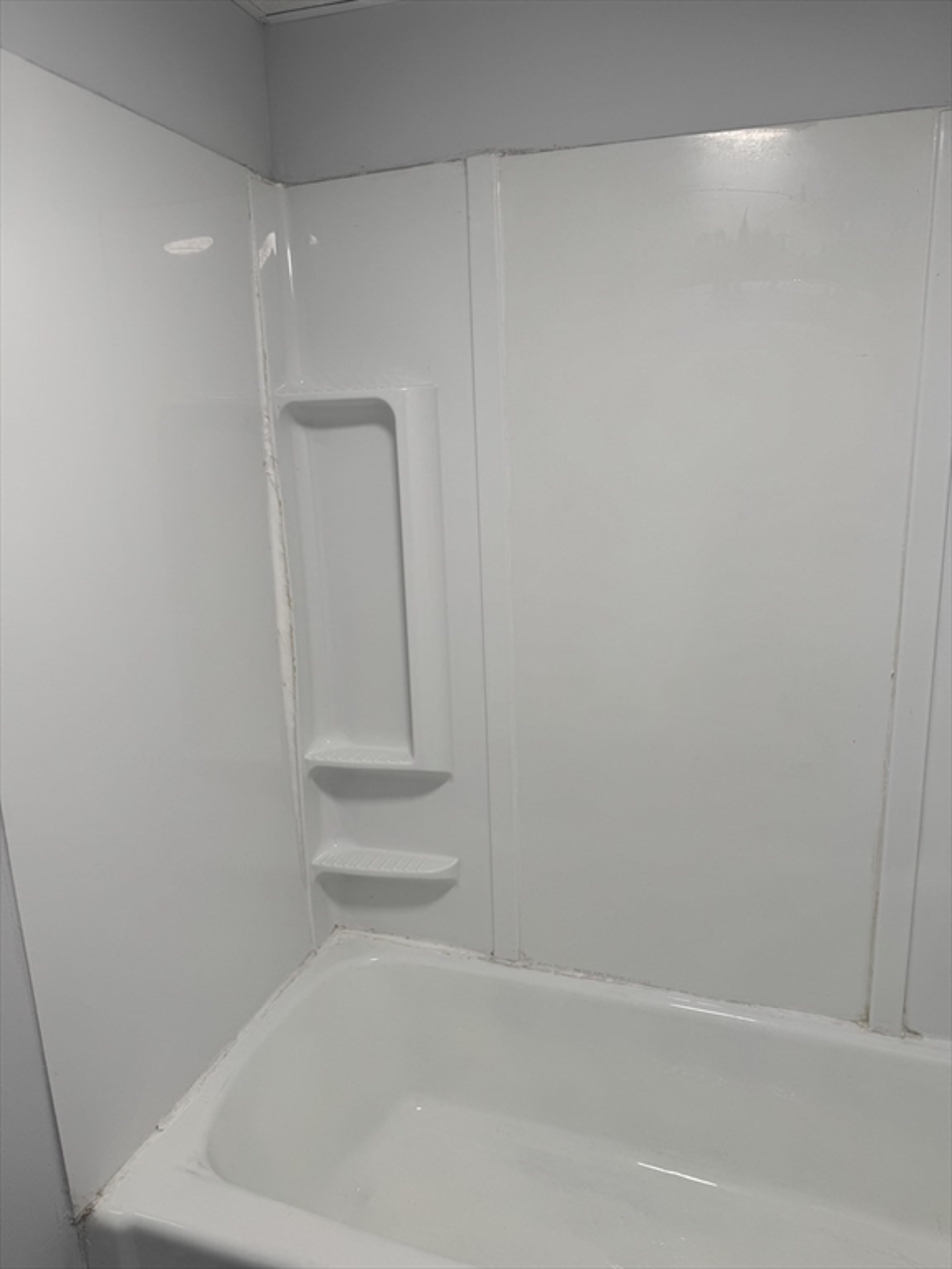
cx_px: 476
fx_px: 880
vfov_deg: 71.6
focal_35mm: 24
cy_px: 634
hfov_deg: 56.8
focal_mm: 6.76
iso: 80
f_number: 1.78
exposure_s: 1/120
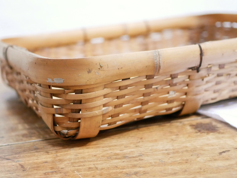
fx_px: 377
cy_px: 78
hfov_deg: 34.8
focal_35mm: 55
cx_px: 99
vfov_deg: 26.6
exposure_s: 1/60
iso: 3200
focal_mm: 20
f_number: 1.7
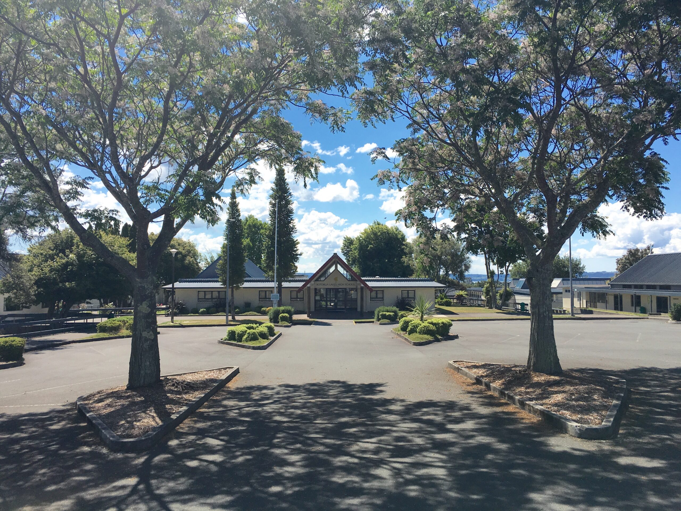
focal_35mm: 29
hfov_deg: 61.7
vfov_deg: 48.2
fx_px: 571
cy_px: 256
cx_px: 340
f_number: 2.2
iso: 25
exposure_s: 1/2262
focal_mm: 4.15
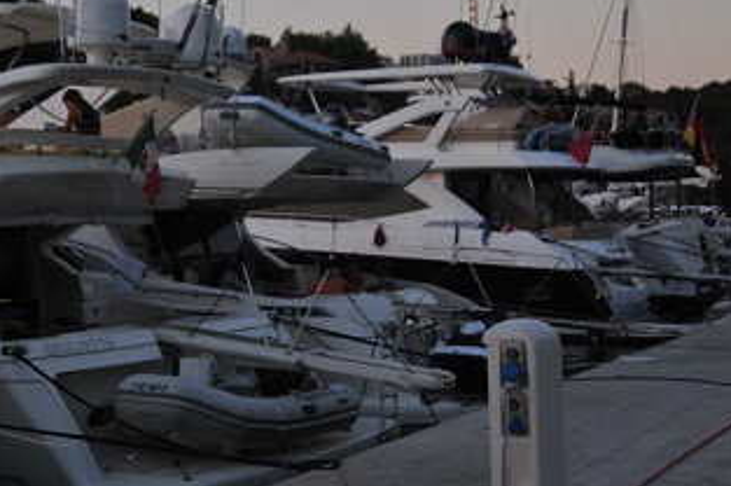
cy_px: 165
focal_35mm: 66
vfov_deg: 20.5
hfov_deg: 30.4
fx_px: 1336
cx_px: 262
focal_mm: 25
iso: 400
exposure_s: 1/800
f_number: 2.8
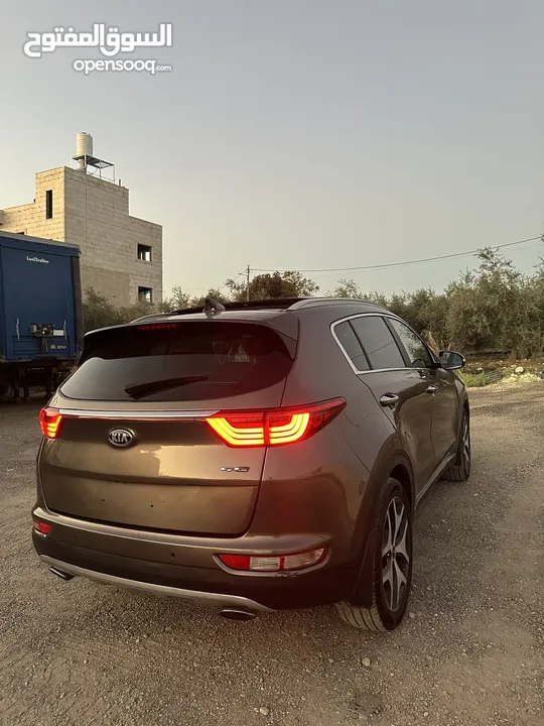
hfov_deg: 56.8
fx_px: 503
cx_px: 272
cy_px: 363
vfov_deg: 71.6
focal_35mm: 24
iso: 500
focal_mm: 6.86
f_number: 1.78
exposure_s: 1/55
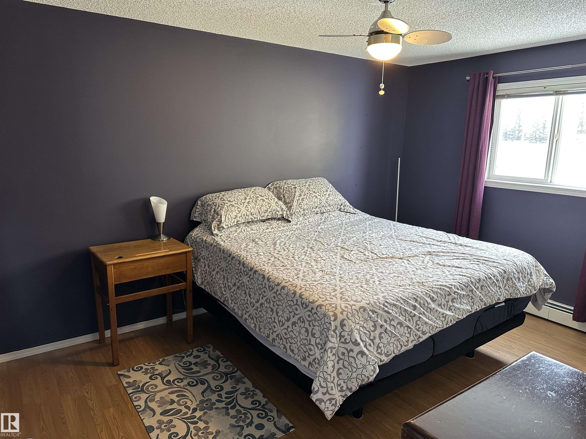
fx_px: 406
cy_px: 220
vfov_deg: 56.8
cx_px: 293
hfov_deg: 71.6
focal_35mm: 24
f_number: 1.78
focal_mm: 6.86
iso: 250
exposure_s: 1/60
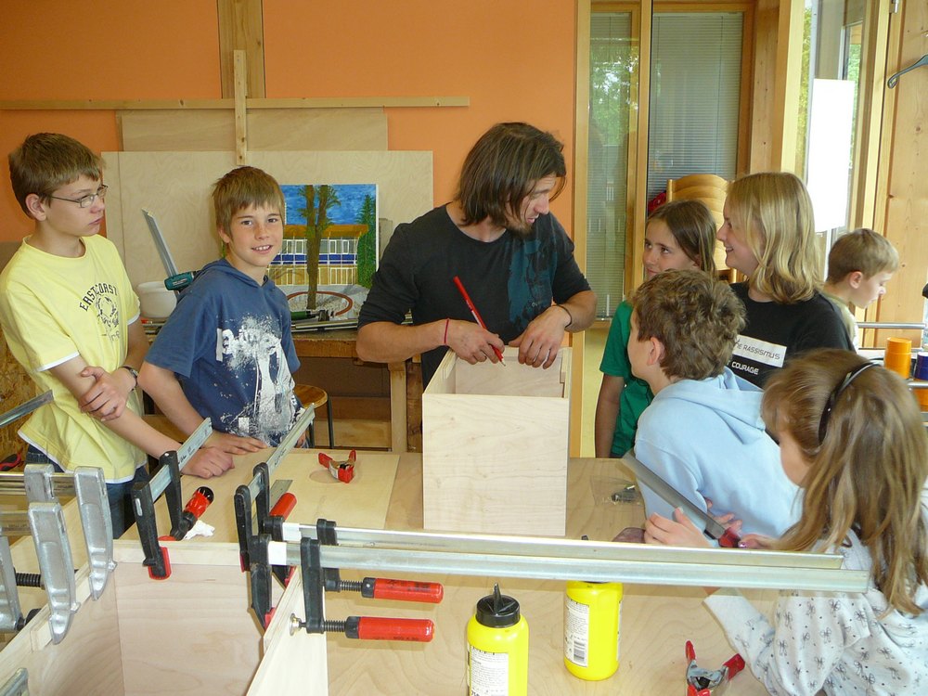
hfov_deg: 52.6
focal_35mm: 35
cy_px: 348
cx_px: 464
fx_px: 938
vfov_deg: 40.7
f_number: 2.8
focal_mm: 5.2
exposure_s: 1/40
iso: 100
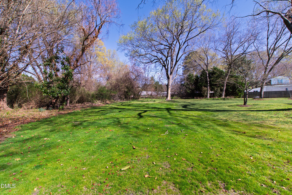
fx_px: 122
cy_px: 98
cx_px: 146
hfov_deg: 100.4
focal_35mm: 15
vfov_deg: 77.3
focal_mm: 10
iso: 100
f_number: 8
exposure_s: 1/80
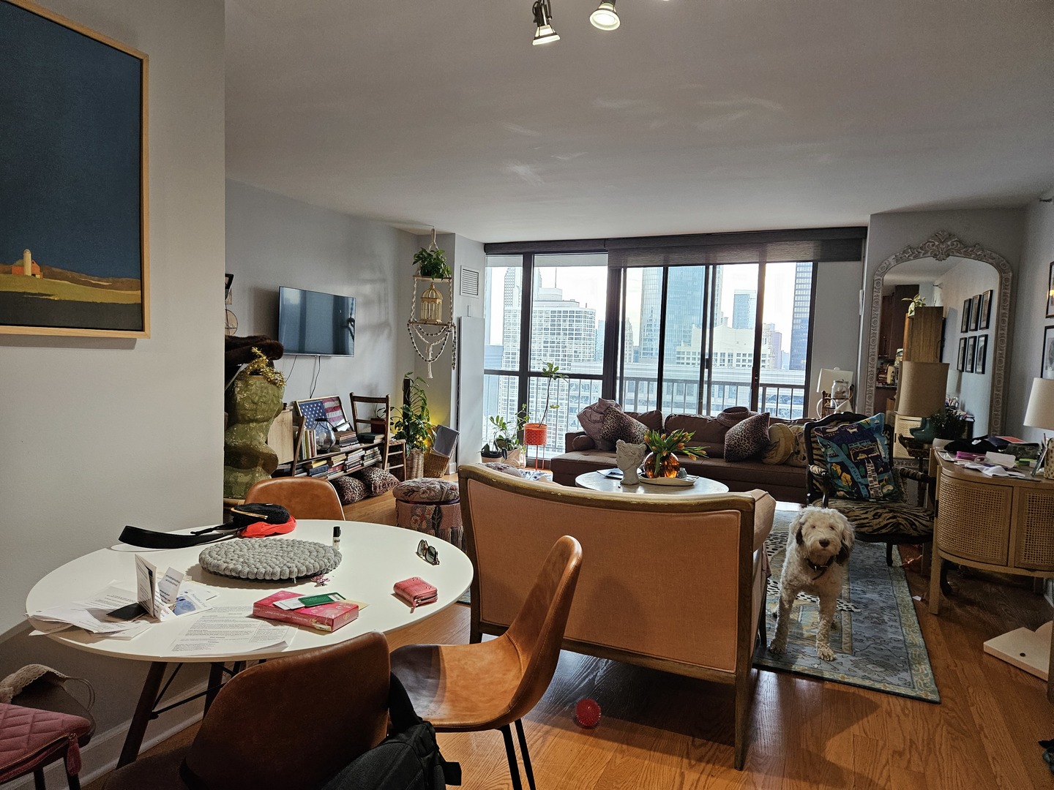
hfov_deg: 73.9
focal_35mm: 23
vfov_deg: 58.9
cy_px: 395
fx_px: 700
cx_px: 527
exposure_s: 1/120
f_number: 1.8
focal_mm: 5.4
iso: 200
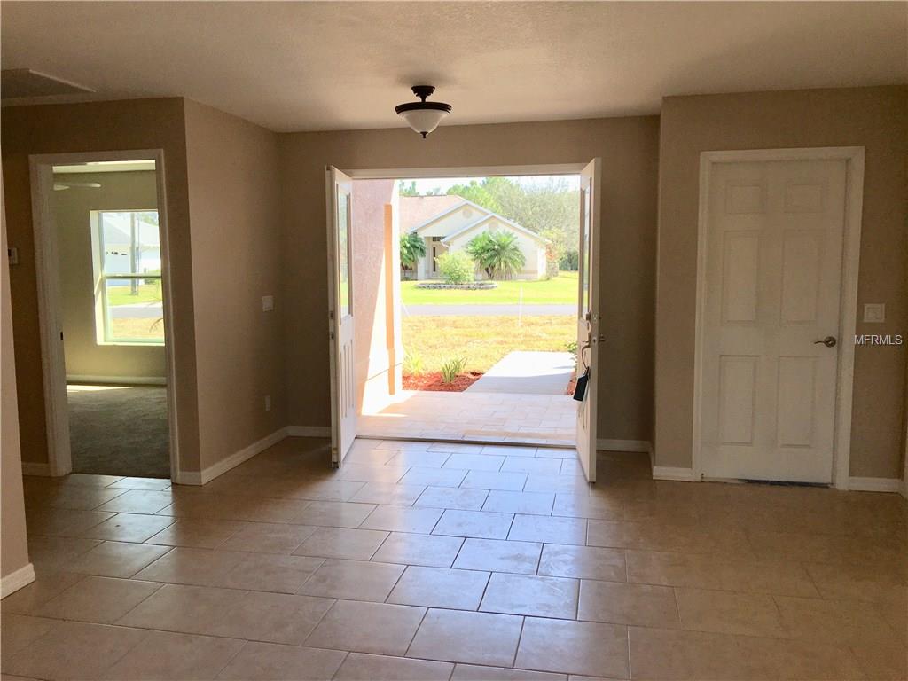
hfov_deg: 61.7
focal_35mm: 29
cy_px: 340
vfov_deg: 48.2
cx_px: 454
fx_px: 761
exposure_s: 1/314
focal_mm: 4.15
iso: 25
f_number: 2.2
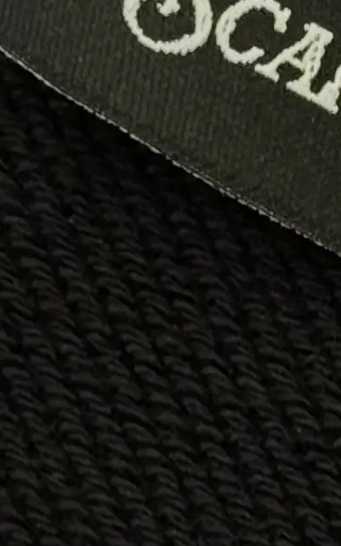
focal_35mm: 350
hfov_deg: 3.7
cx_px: 539
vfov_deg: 6.0
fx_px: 5207
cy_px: 127
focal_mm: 6.76
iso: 200
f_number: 1.78
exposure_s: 1/33
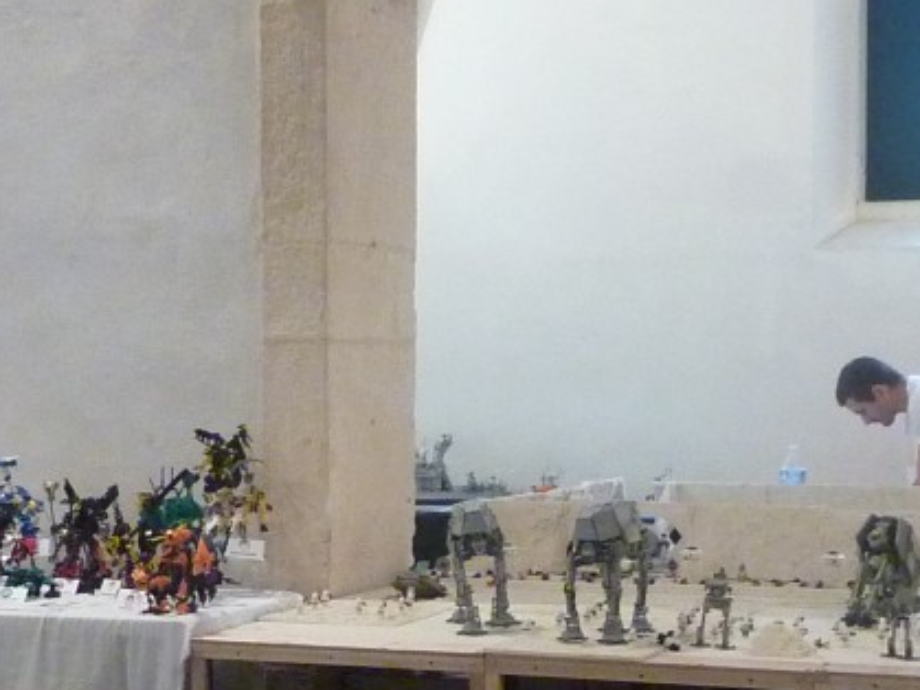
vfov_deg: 16.9
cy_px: 653
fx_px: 2285
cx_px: 285
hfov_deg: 22.6
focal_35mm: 86
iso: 400
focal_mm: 4.1
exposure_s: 1/20
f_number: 3.3
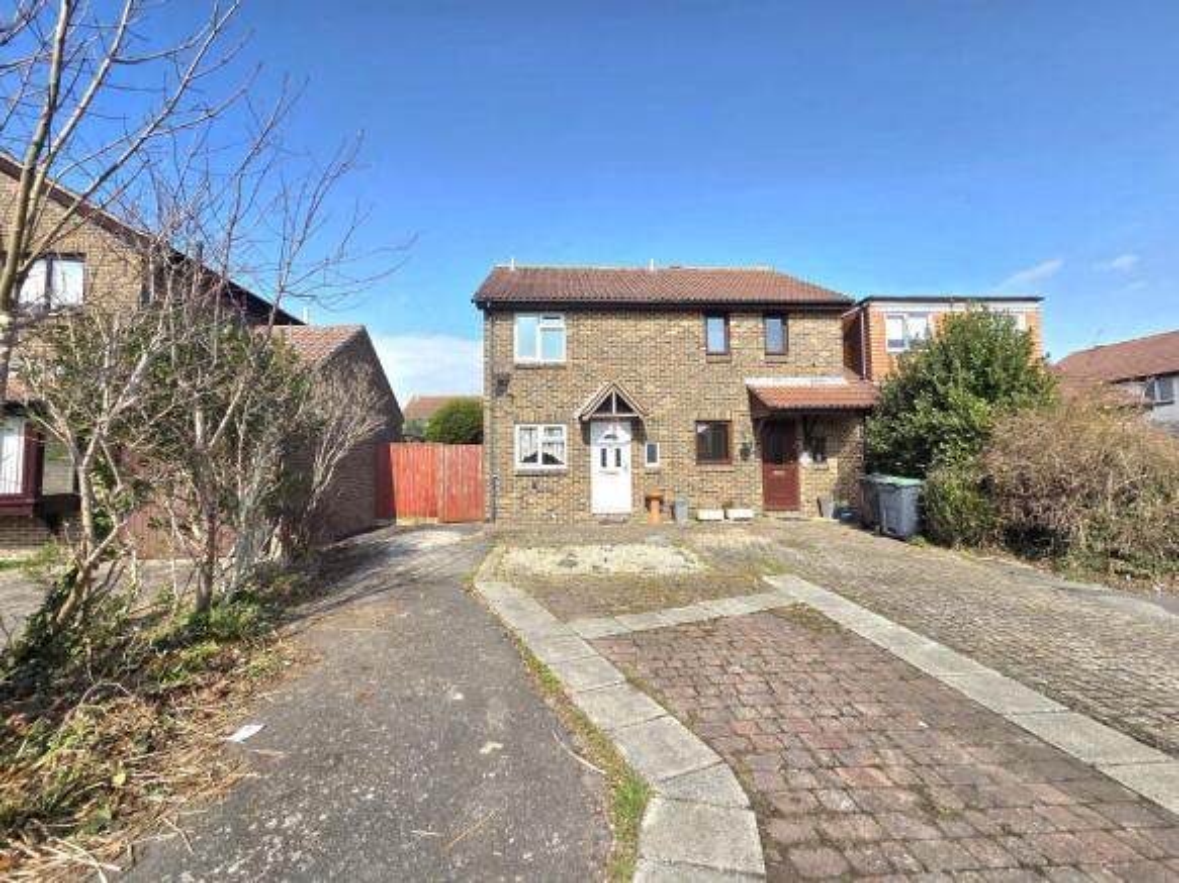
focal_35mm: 13
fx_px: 443
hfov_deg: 106.2
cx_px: 590
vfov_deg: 89.9
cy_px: 442
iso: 50
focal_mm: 2.2
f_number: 2.2
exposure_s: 1/2500
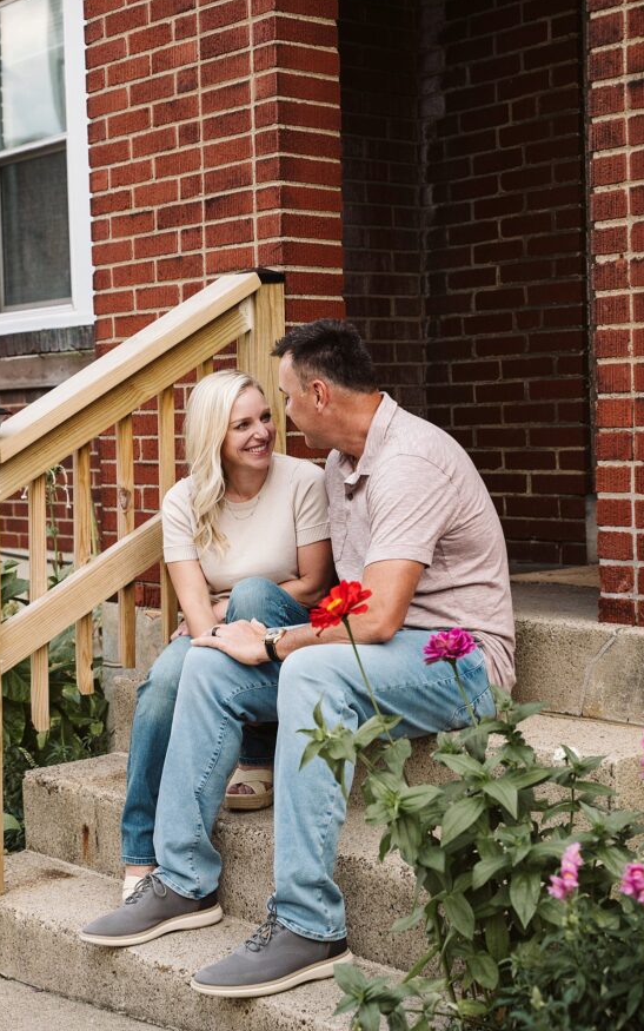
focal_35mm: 62
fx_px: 1741
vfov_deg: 33.0
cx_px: 283
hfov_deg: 20.9
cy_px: 522
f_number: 4
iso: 400
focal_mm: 52
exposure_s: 1/500
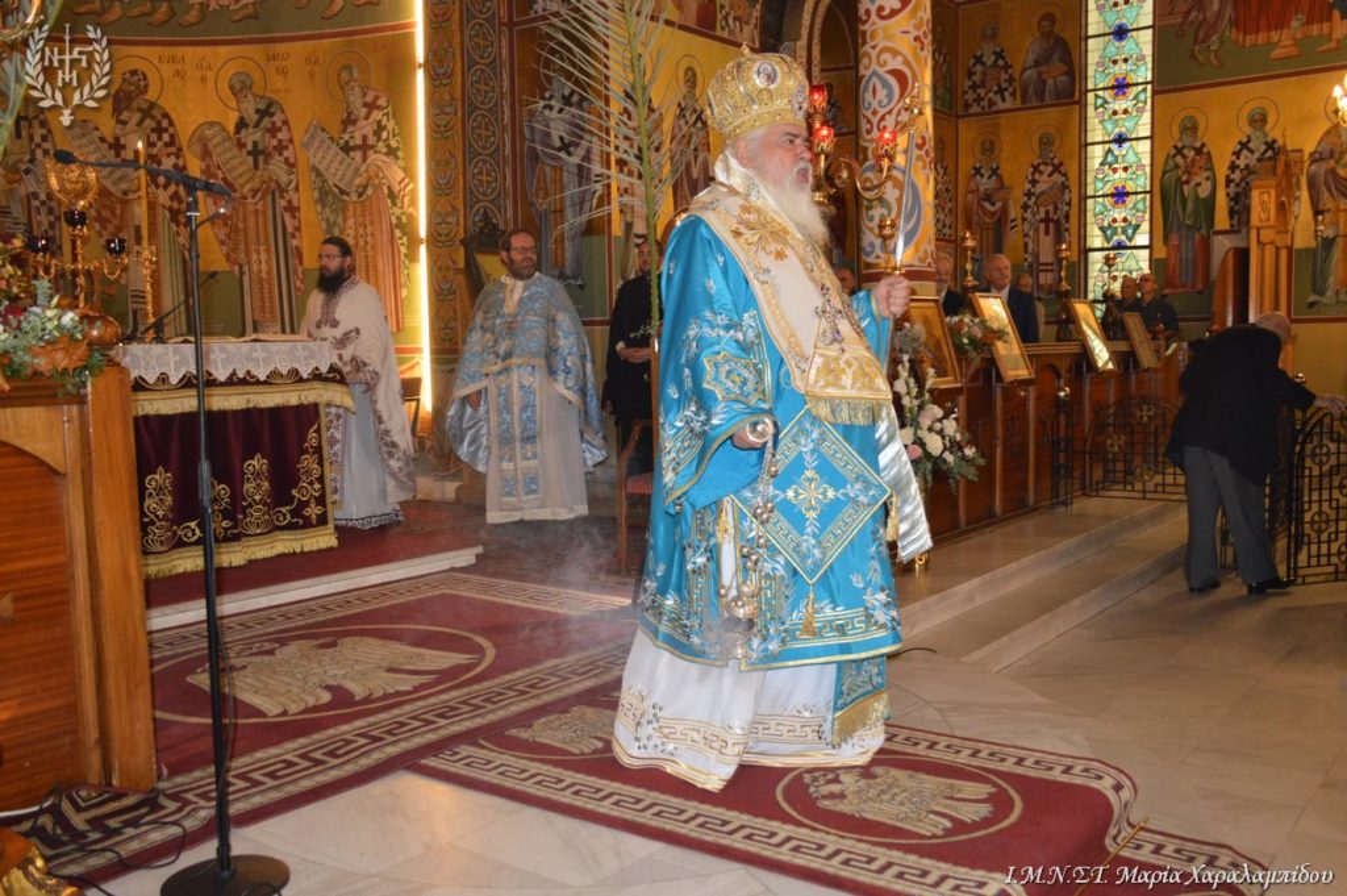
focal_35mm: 33
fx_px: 1234
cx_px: 674
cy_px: 448
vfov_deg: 39.9
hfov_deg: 57.3
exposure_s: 1/60
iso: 720
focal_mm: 22
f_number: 3.5
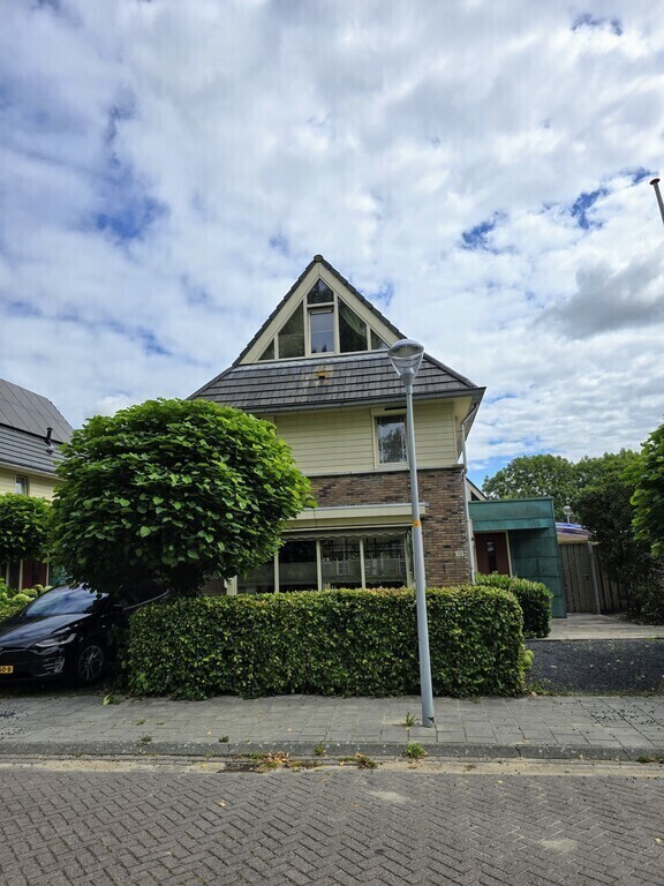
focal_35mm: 23
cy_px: 443
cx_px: 332
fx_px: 588
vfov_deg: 73.9
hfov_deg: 58.9
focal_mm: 6.3
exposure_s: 1/1139
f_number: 1.7
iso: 12
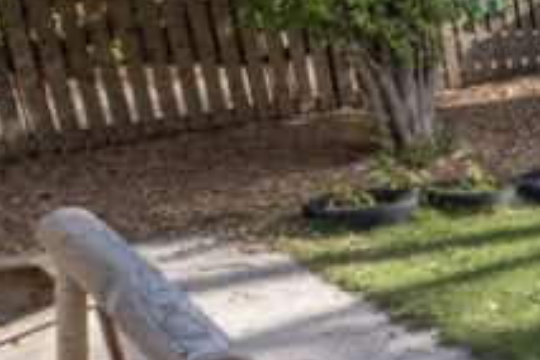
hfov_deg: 18.4
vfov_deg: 18.9
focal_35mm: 72
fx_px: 1080
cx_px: 1080
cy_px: 204
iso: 250
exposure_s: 1/125
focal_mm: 10
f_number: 9
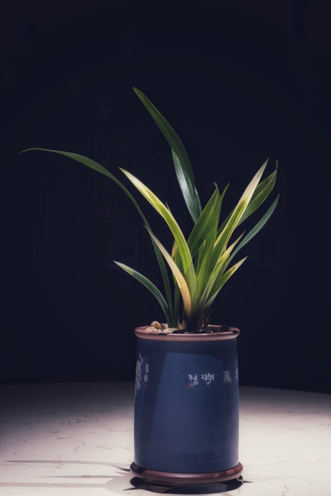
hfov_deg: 16.3
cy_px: 248
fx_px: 1158
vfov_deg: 24.2
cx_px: 166
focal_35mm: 84
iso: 80
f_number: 11
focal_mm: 56
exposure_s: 1/2
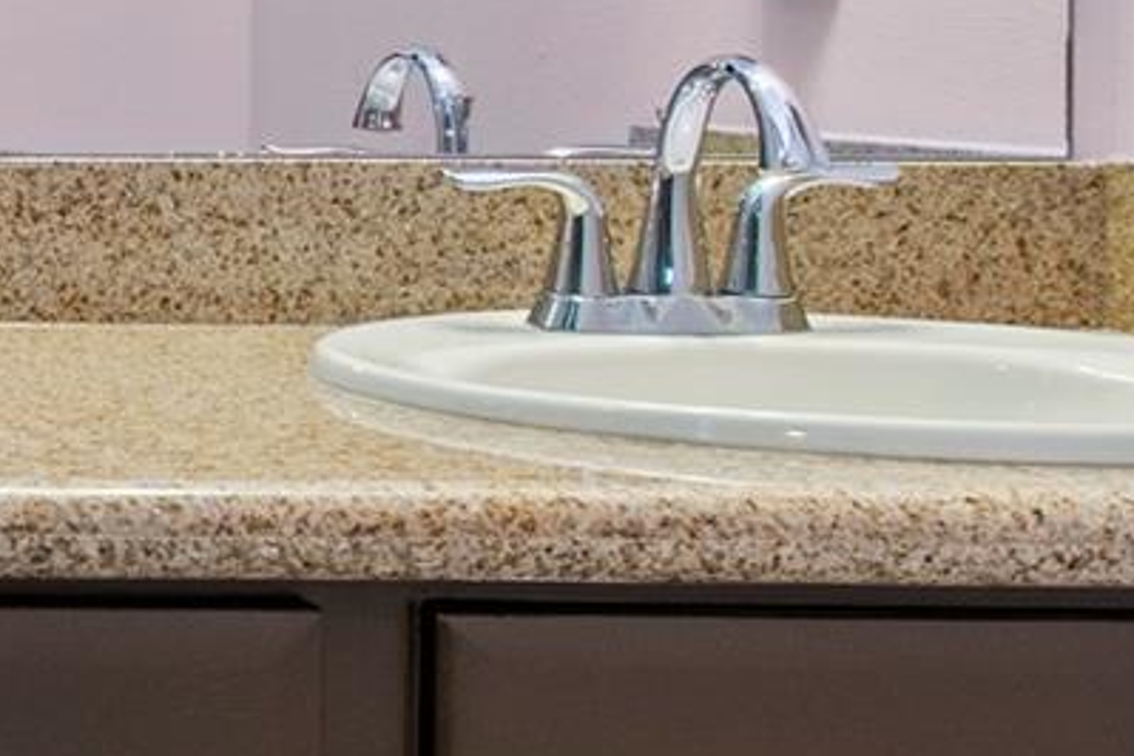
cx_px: -739
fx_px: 2425
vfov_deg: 17.7
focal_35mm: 77
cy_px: 317
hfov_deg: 20.7
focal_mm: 10
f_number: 8
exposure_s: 1/4
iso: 320
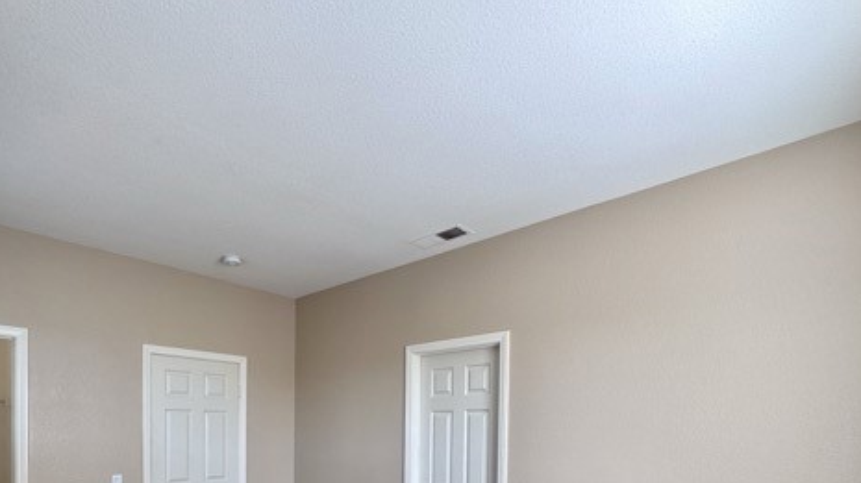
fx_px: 479
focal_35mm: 21
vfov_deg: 47.6
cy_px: 442
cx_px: 365
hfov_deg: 83.3
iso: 40
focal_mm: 2.22
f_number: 2.2
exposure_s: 1/99
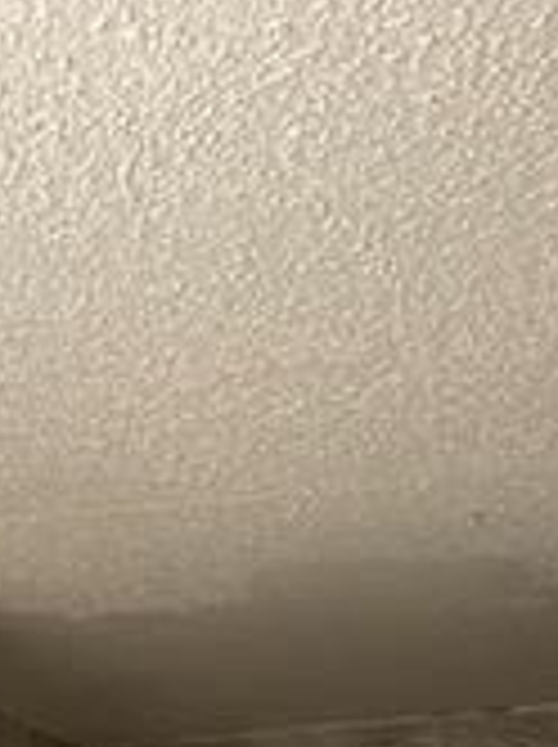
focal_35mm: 94
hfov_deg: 15.7
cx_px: 364
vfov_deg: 17.4
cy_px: 1300
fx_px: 2026
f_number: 1.8
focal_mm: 4.25
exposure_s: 1/60
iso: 125
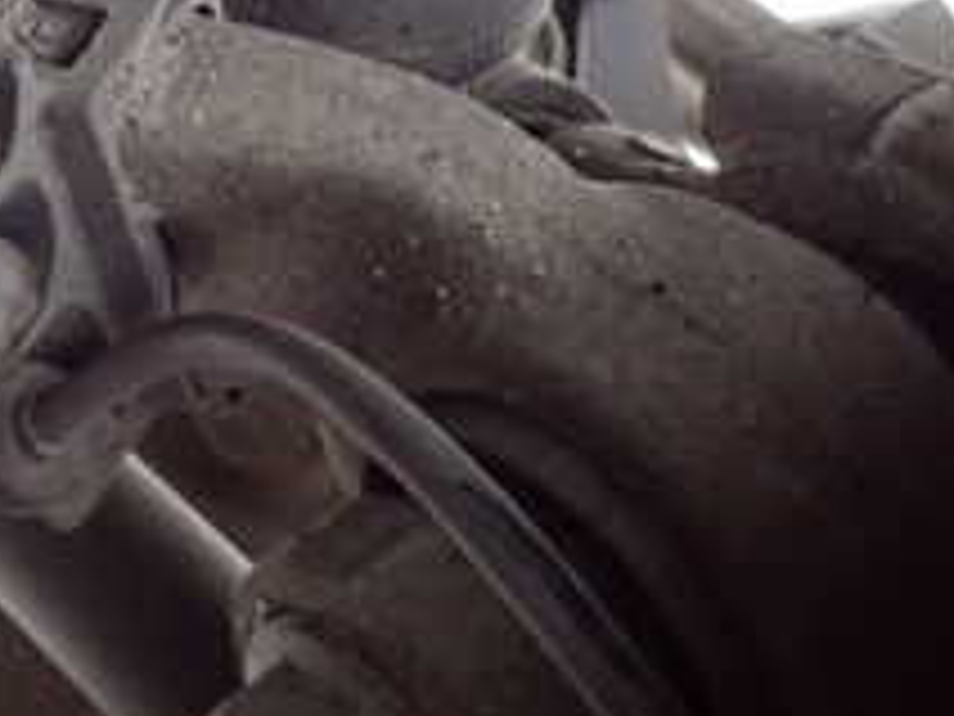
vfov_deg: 16.9
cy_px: -45
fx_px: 2343
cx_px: 90
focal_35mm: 85
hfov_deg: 22.4
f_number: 2.3
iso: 800
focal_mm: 5.4
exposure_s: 1/30
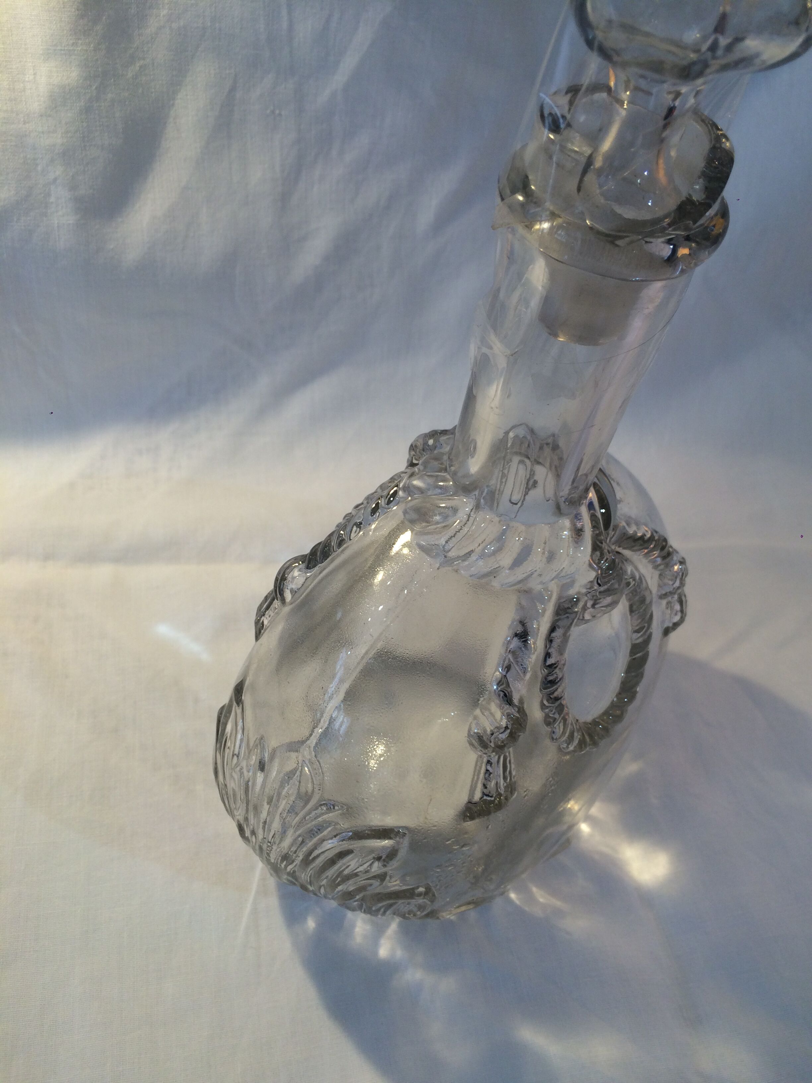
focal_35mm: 29
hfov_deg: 48.2
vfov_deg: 61.7
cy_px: 542
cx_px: 406
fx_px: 907
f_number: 2.2
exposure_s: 1/50
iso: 40
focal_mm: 4.15
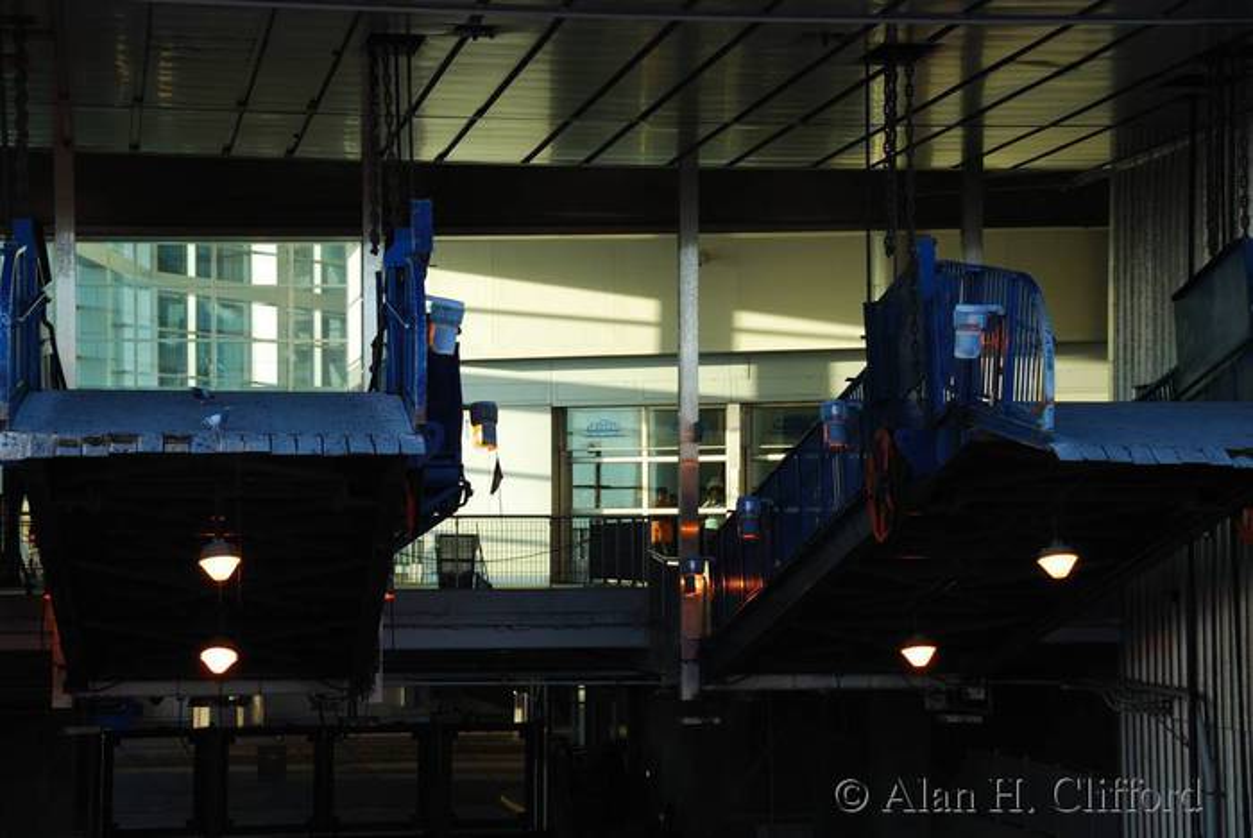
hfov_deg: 22.6
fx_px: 3135
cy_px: 419
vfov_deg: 15.2
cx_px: 626
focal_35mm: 90
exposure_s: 1/160
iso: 220
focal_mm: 60
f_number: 5
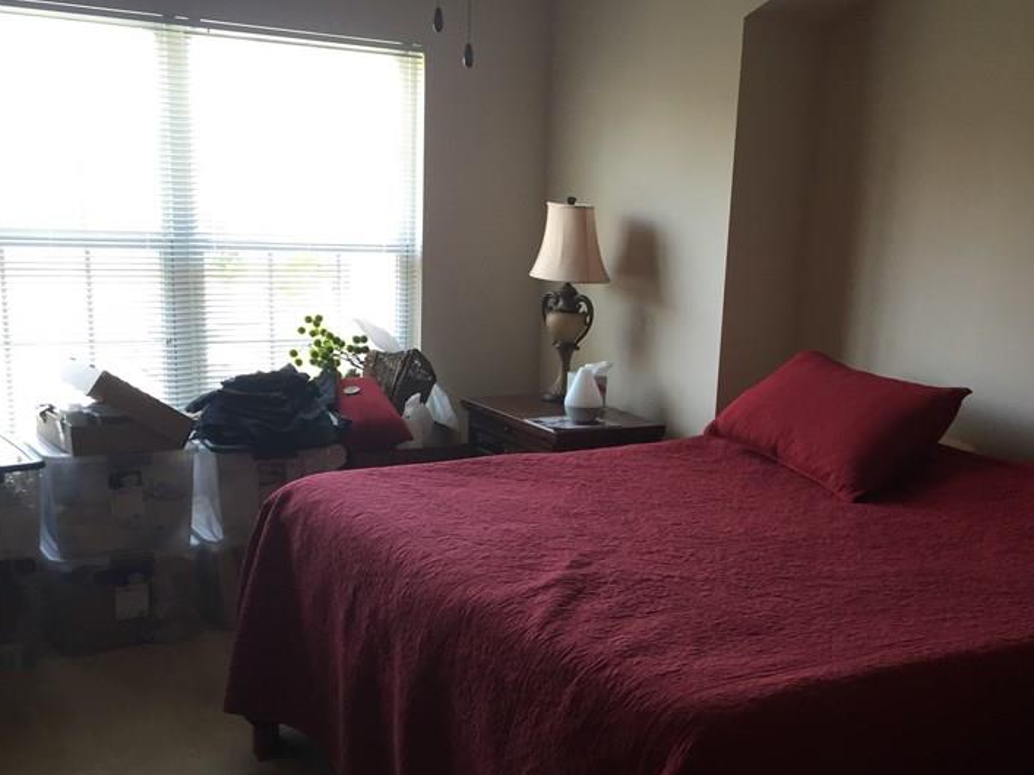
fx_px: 1254
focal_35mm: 42
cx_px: 622
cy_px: 490
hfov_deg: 44.6
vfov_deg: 34.1
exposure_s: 1/30
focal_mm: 4.15
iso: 32
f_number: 2.2
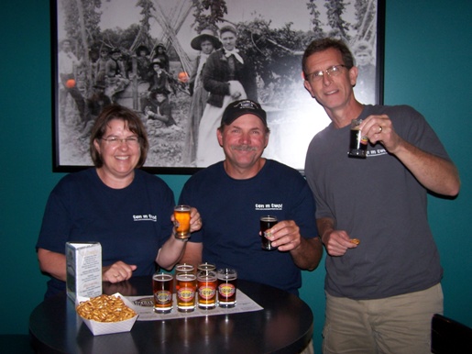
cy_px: 177
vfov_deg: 37.7
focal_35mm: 38
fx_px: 518
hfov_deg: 49.0
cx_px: 236
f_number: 2.8
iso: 140
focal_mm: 6.3
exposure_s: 1/60
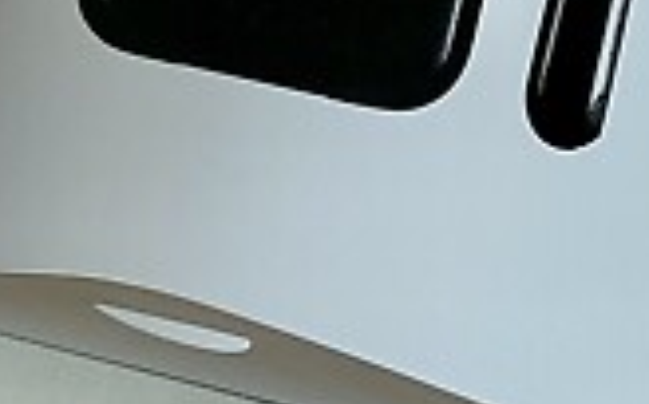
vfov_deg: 10.2
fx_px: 2190
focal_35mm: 124
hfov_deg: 16.9
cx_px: 305
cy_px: -188
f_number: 1.8
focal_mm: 3
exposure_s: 1/60
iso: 32
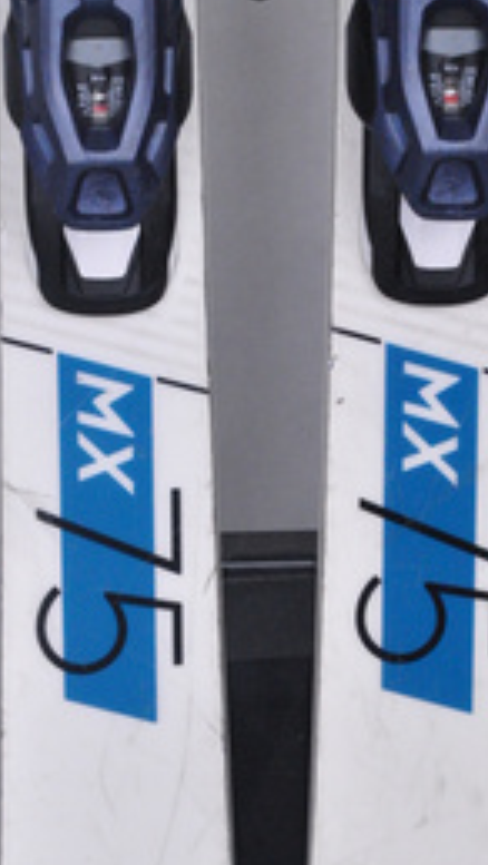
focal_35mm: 191
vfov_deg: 11.2
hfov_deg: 6.4
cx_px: 266
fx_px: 4387
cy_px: 645
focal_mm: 70
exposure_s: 1/125
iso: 3200
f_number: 8
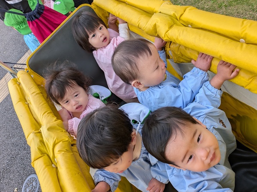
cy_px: 96
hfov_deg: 71.6
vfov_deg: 56.8
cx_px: 128
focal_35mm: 24
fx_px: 178
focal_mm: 4.53
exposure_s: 1/292
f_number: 1.7
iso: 34
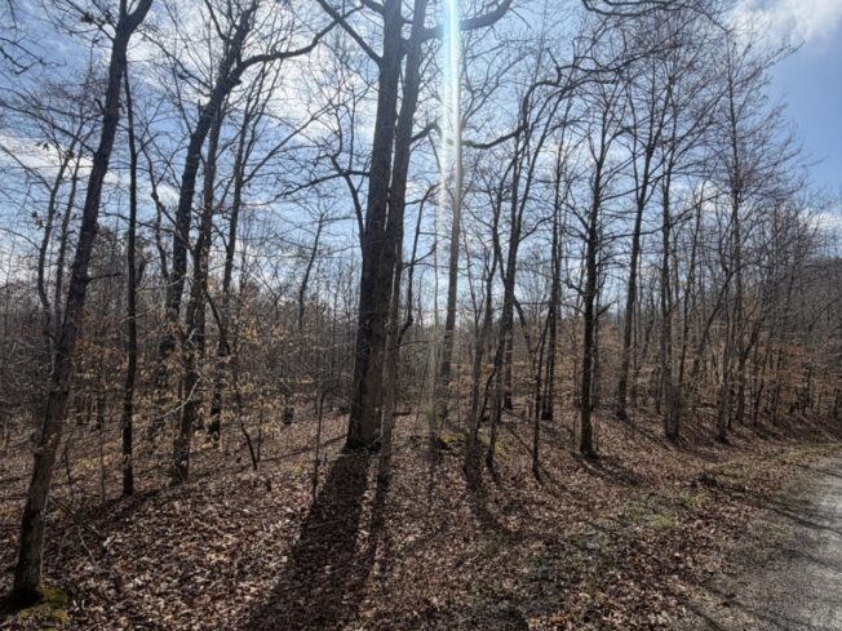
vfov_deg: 61.1
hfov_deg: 75.7
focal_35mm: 22
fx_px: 535
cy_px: 302
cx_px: 497
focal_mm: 2.22
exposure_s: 1/1285
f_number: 2.2
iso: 20
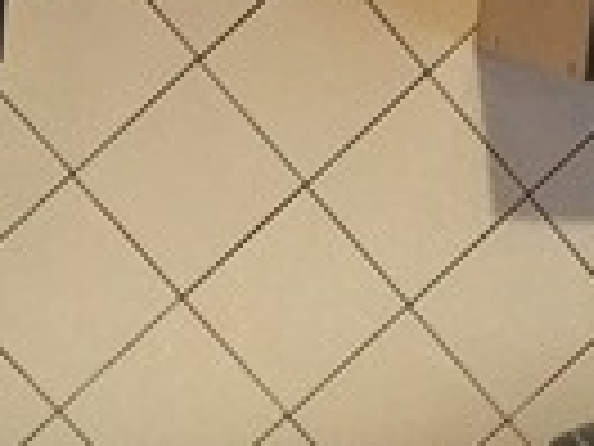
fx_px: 3020
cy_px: 496
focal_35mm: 176
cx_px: 428
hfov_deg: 11.2
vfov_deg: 8.4
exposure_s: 1/20
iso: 250
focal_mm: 4.15
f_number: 2.2
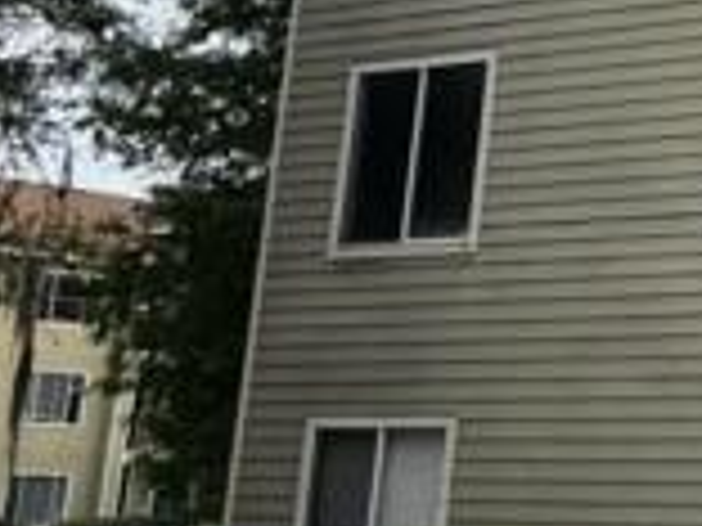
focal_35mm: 107
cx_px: 1238
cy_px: -49
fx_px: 2170
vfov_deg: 13.6
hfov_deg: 15.8
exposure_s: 1/5076
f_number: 1.5
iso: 50
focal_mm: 5.7
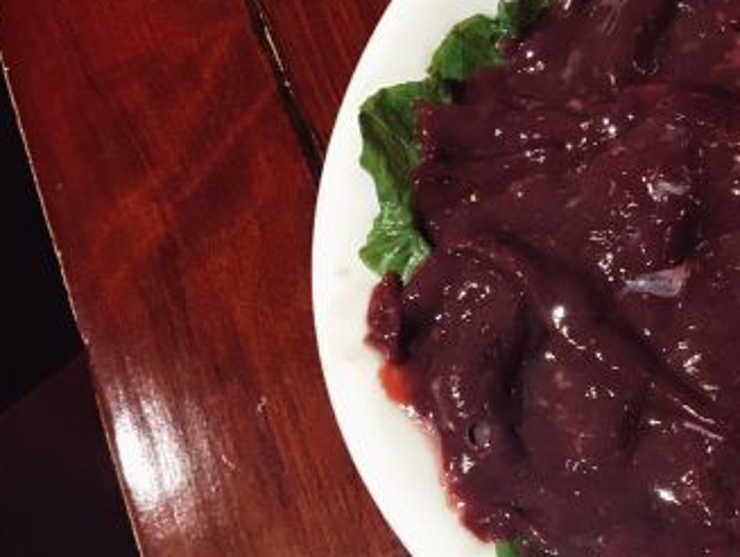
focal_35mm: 62
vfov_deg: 23.6
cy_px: 180
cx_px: 778
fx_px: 1327
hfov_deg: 28.7
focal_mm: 4.15
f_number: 2.2
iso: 200
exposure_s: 1/20
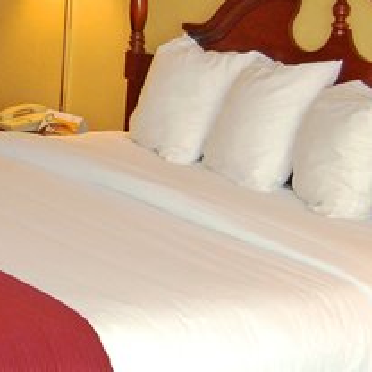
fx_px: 1192
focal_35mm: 98
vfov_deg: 17.7
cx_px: -184
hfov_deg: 16.2
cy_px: 131
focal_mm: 20
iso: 400
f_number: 3.8
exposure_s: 1/60
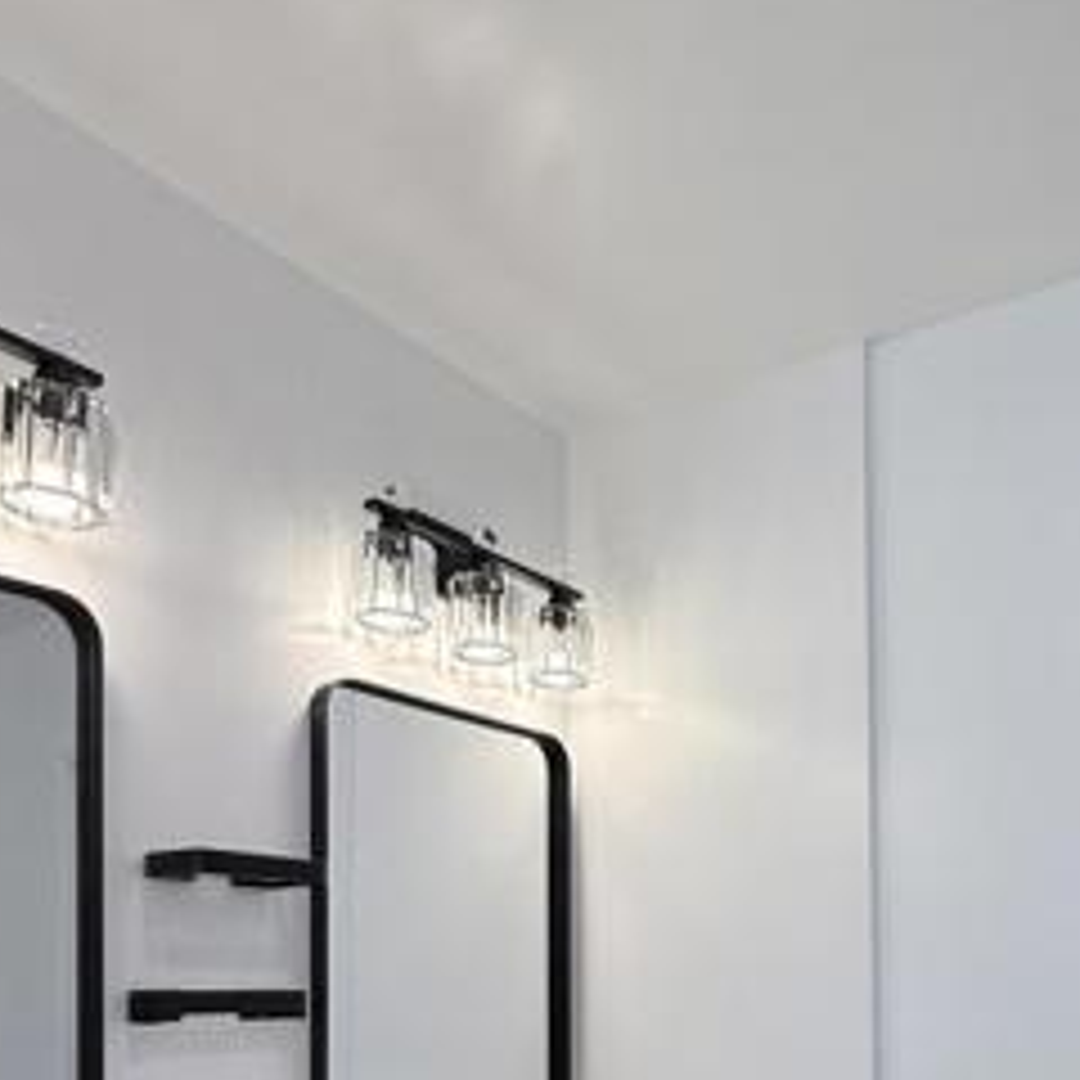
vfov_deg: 45.1
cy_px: 976
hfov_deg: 48.9
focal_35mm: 33
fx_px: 1165
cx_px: 720
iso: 64
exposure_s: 1/239
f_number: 2.2
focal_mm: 2.22
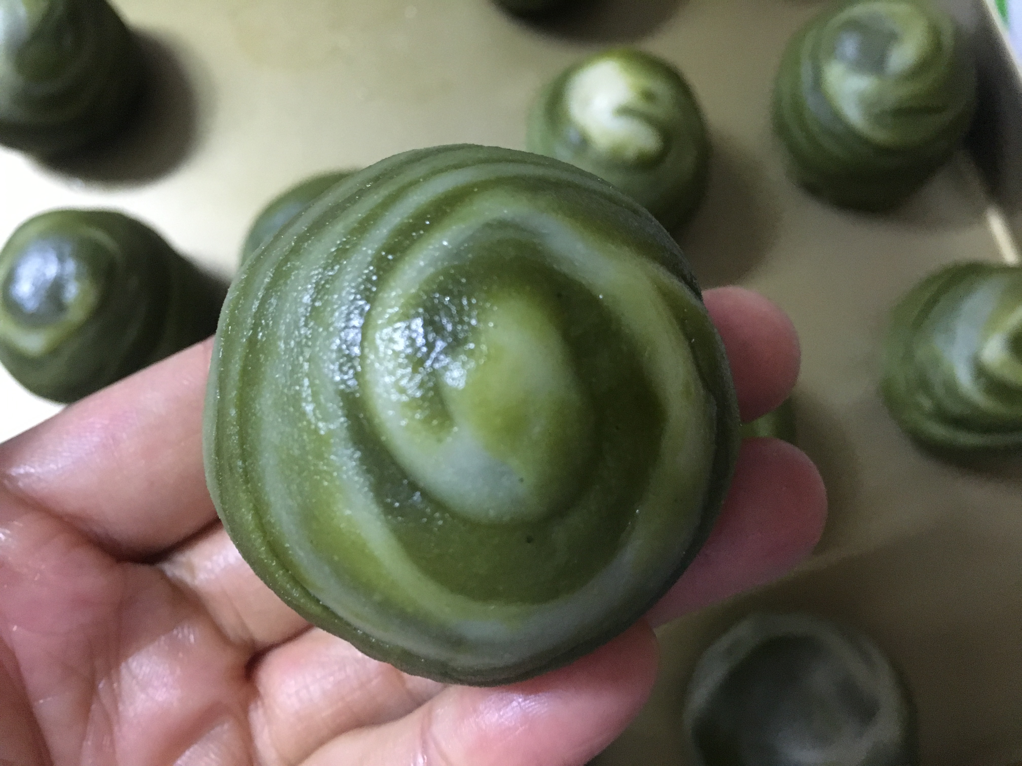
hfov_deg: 61.7
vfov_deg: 48.2
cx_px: 511
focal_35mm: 29
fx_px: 856
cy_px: 383
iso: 250
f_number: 2.2
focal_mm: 4.15
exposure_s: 1/17
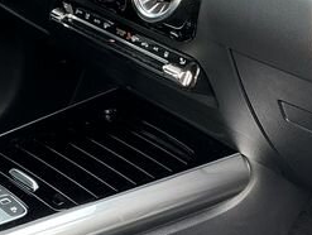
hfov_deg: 16.3
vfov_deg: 12.4
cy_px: 120
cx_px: 237
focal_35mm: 120
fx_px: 1083
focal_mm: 3
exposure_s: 1/120
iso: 25
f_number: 1.8
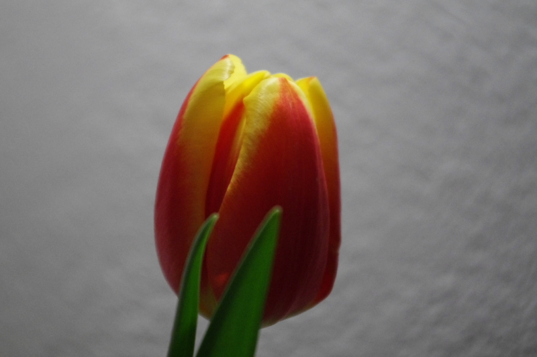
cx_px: 268
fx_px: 1117
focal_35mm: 75
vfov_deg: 18.1
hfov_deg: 27.0
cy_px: 178
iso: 3200
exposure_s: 1/100
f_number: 5.6
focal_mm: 50
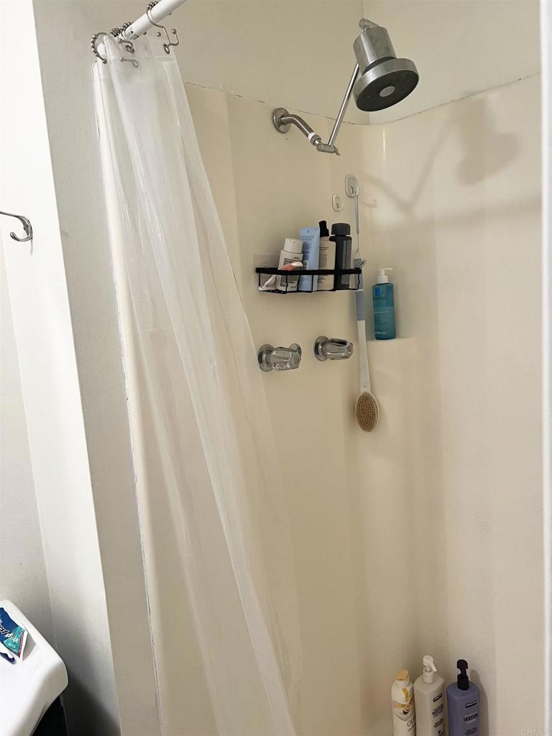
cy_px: 368
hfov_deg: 53.1
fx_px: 553
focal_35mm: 26
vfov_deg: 67.3
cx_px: 276
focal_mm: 5.7
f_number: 1.5
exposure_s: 1/60
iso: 100
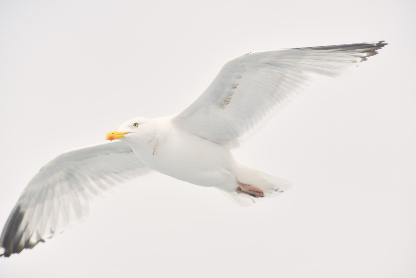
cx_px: 208
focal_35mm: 200
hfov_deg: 10.3
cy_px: 139
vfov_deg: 6.9
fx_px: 2312
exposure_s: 1/640
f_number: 5.6
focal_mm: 200
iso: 100
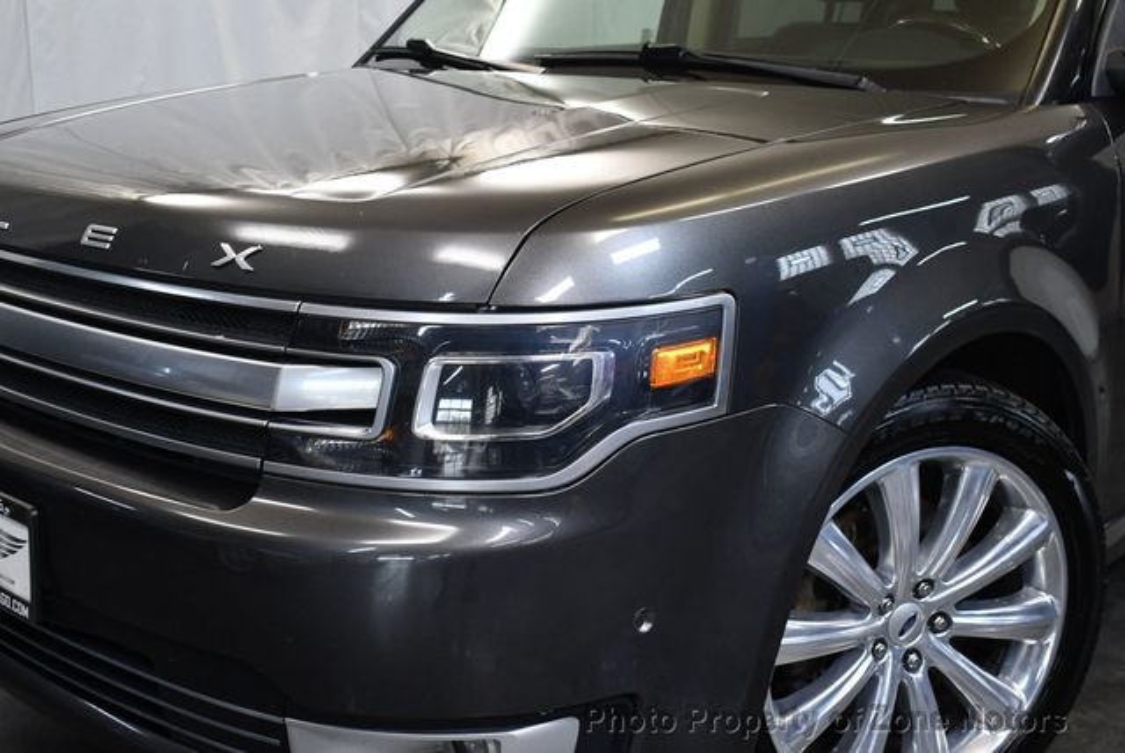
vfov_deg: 28.1
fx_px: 1501
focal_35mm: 48
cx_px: 562
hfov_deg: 41.1
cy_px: 376
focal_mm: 24
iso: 800
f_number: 3.8
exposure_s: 1/160
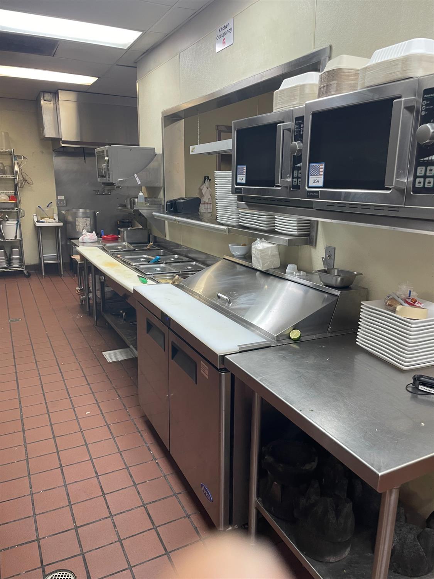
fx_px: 435
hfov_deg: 53.1
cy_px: 290
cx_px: 217
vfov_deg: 67.3
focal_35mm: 26
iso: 125
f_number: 1.6
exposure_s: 1/60
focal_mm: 4.2
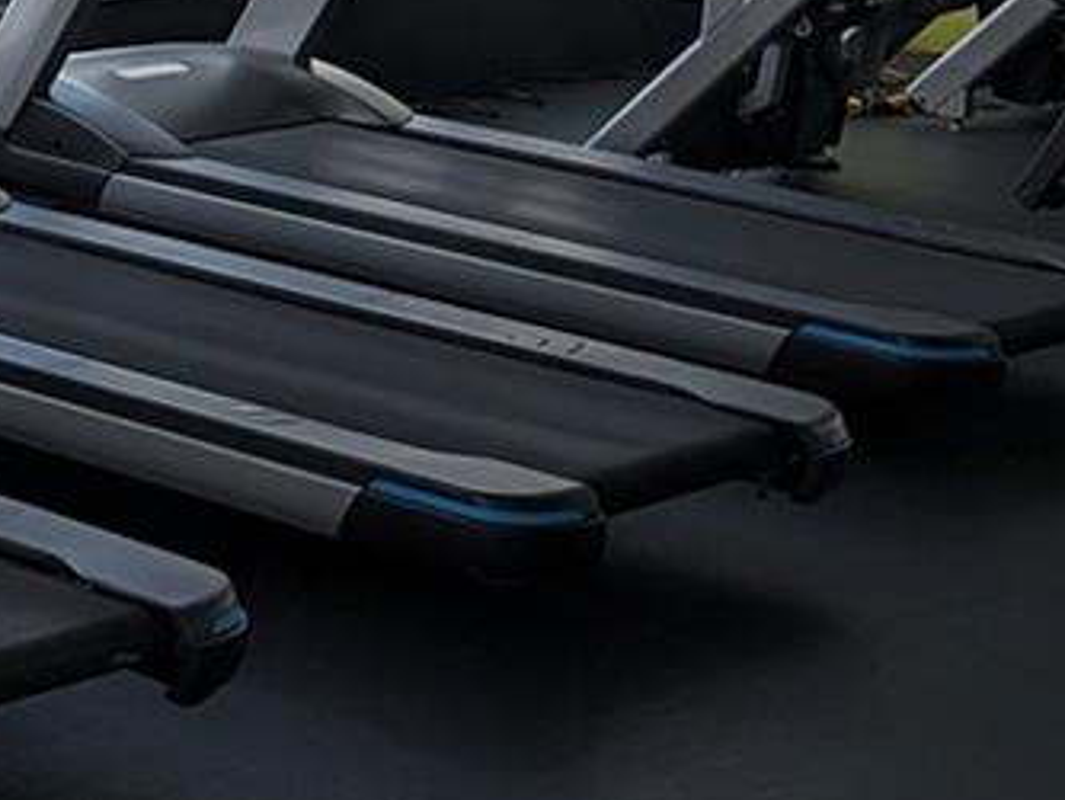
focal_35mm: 115
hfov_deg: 14.9
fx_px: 3539
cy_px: -355
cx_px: -854
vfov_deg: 12.3
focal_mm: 6.9
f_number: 1.68
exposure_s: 1/493
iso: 20
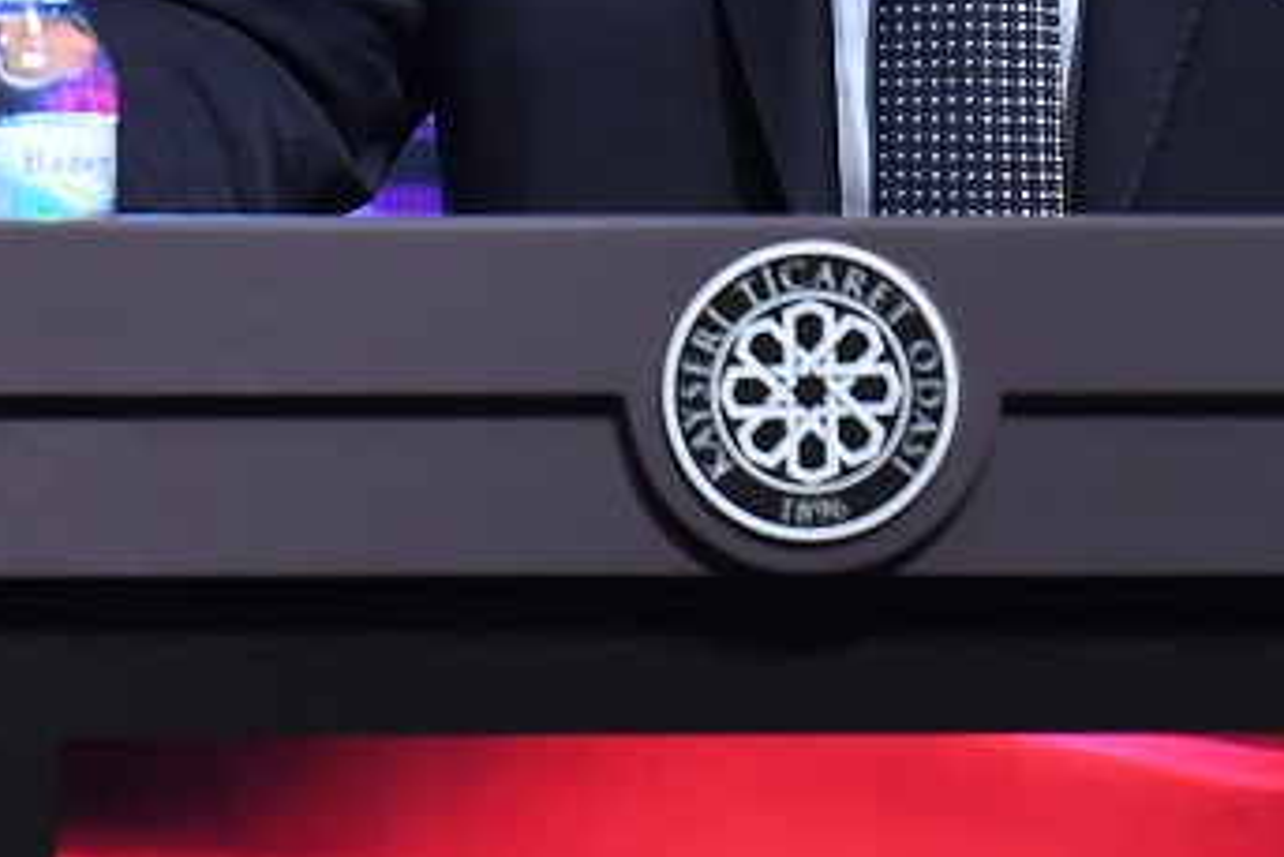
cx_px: 1041
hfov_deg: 2.1
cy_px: -511
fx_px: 35787
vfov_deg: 1.4
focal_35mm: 1003
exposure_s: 1/160
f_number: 2.8
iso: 1250
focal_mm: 200
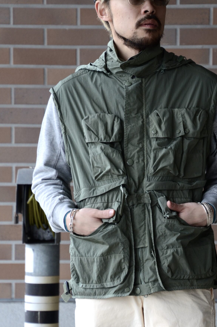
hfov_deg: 6.3
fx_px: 1979
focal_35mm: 218
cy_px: 188
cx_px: 151
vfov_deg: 9.5
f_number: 5.6
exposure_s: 1/100
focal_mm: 100
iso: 640
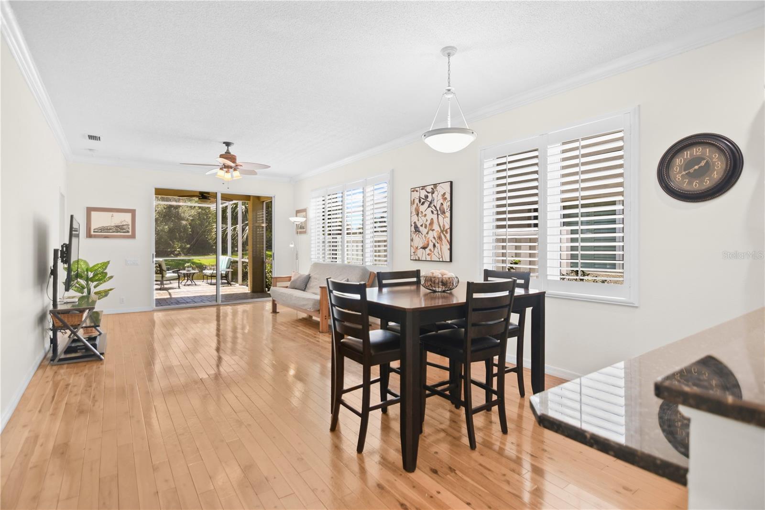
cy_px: 255
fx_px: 340
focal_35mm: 16
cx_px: 382
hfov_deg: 96.7
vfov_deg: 73.7
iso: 100
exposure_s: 1/8
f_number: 2.8
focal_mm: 11
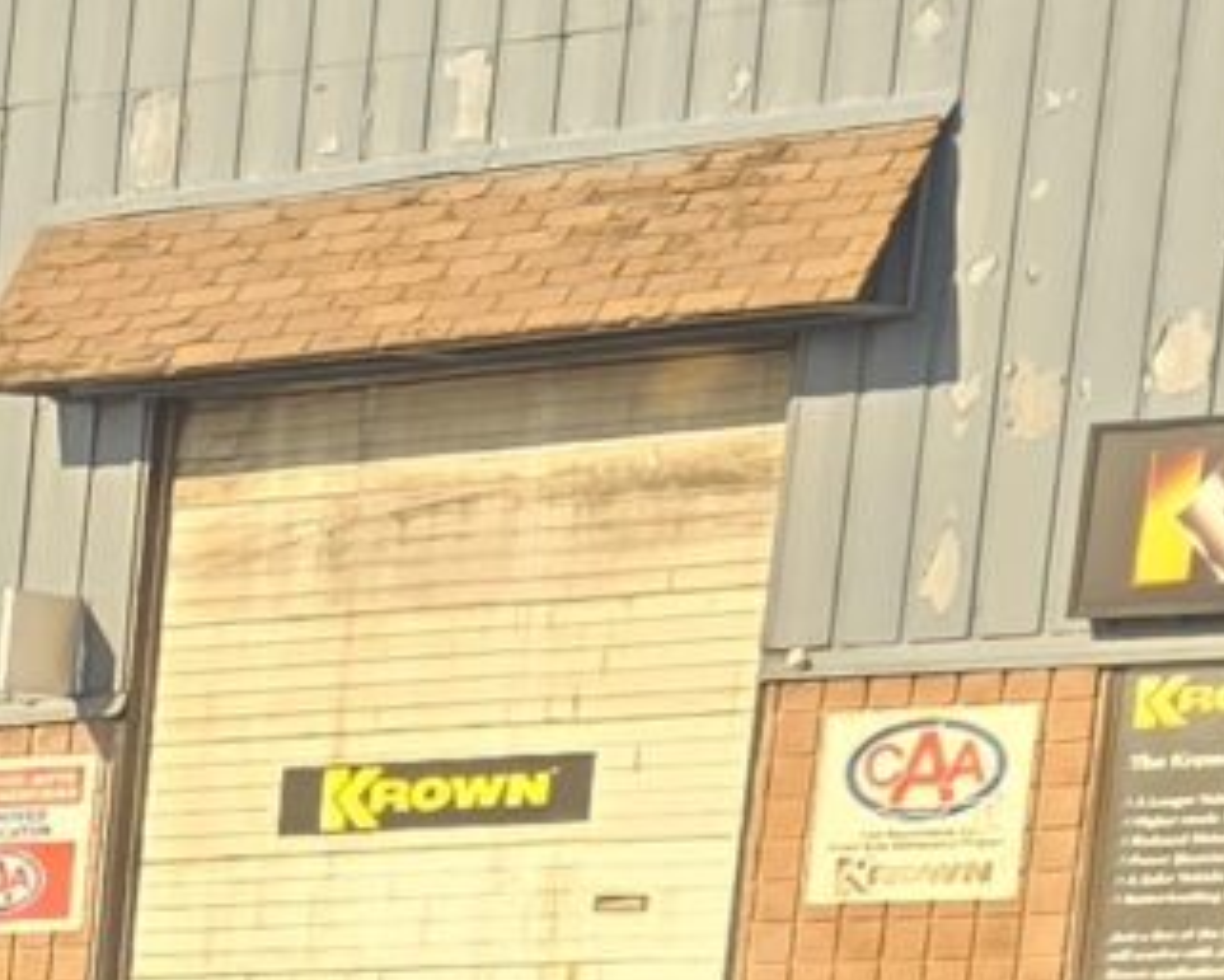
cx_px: -3546
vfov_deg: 7.8
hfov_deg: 7.7
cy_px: 2589
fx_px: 6486
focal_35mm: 179
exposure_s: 1/269
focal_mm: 6.3
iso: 12
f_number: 1.7
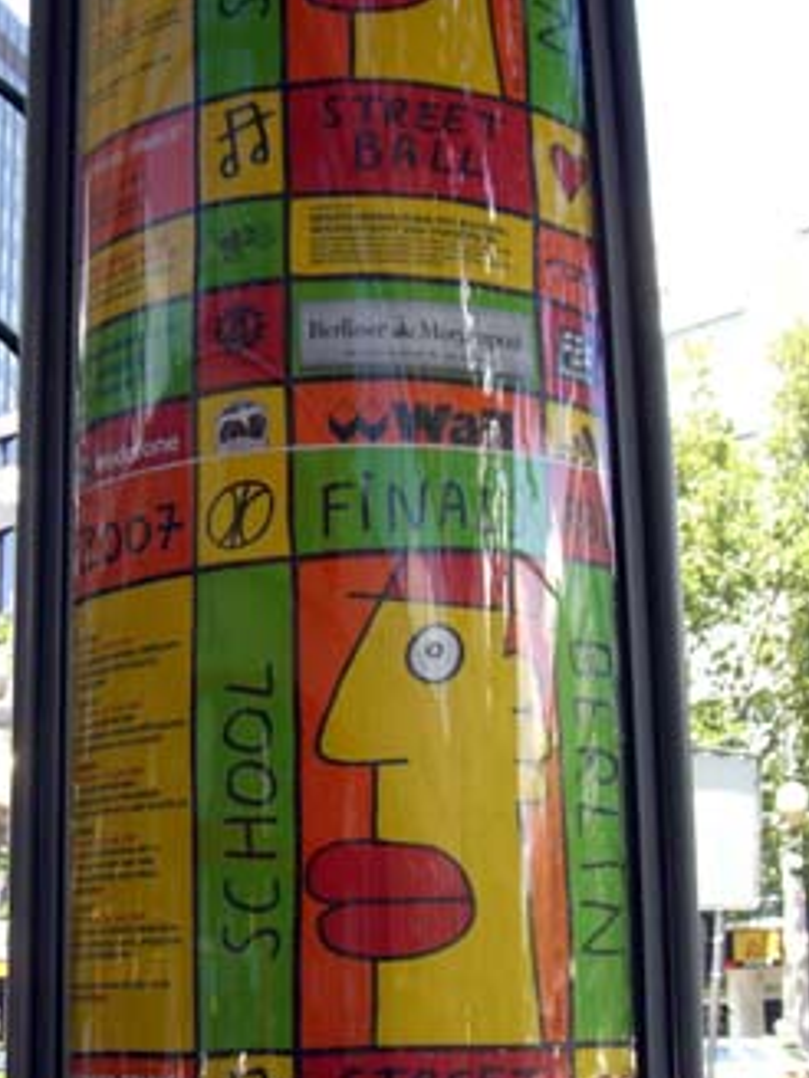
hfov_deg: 25.0
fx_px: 1807
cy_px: 608
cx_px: 235
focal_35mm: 58
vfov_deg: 33.2
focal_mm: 6.2
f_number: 2.7
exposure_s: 1/125
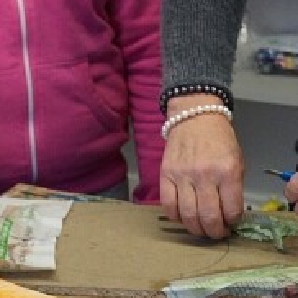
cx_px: -110
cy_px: 398
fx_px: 1529
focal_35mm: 157
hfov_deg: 10.8
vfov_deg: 10.8
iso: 1000
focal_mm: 28
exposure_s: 1/160
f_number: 4.5
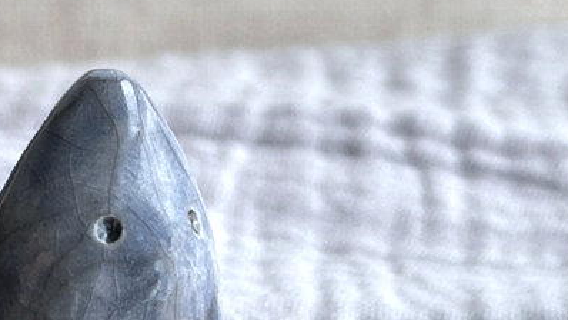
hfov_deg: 30.0
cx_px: -53
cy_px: 333
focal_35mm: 63
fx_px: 949
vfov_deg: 18.5
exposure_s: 1/121
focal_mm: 6.9
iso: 64
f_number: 1.8
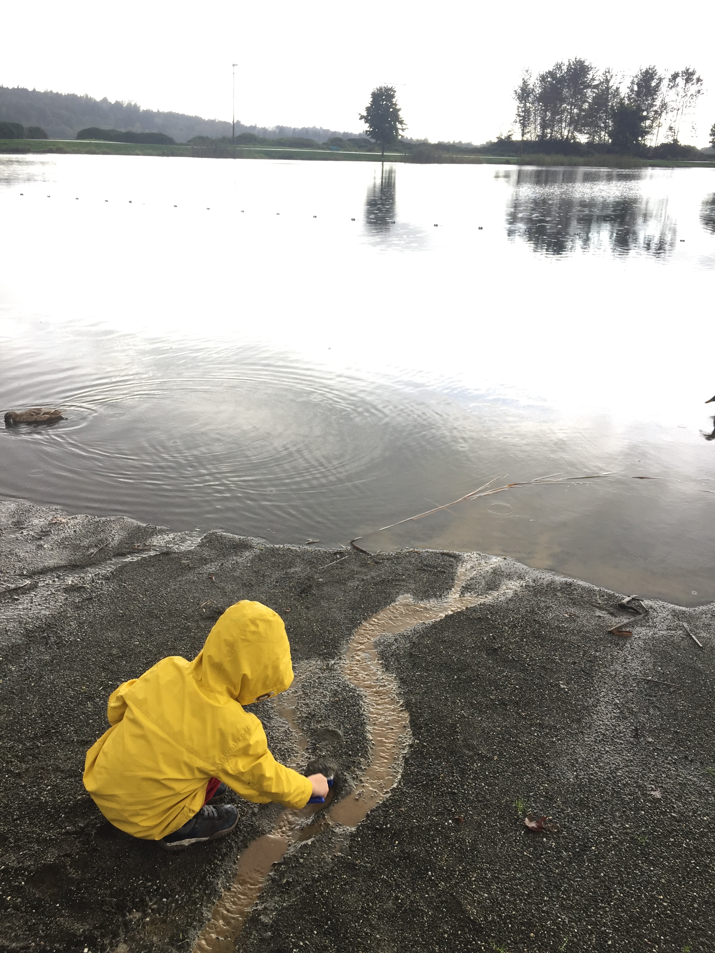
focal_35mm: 29
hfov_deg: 48.2
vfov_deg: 61.7
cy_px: 476
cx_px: 358
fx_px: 799
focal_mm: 4.15
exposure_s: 1/60
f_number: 2.2
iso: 32
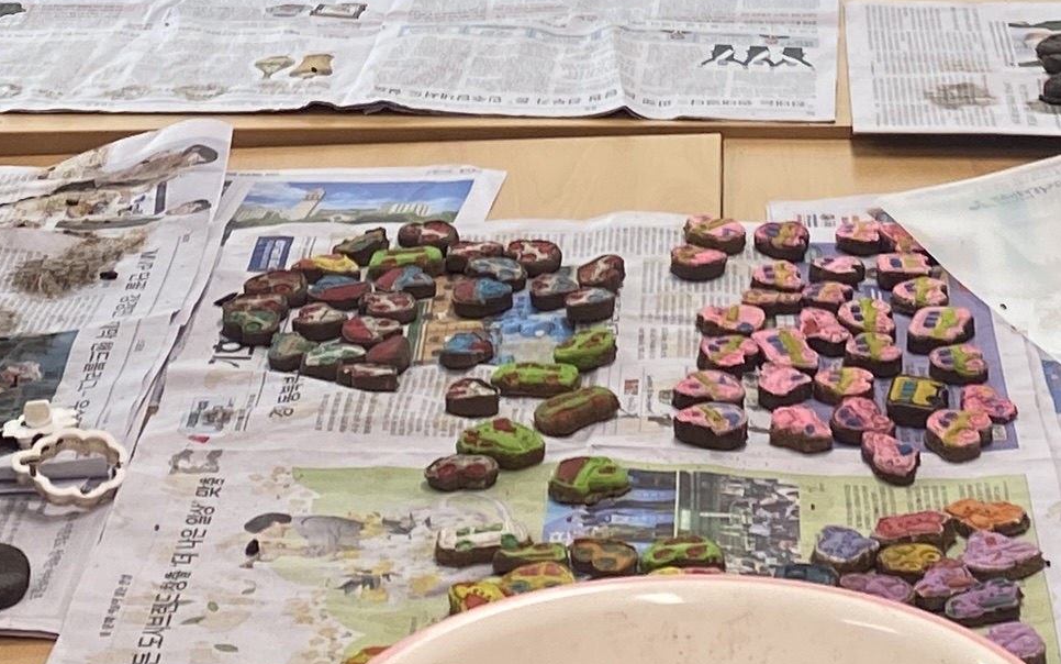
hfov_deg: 18.1
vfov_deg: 10.5
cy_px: -652
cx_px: 590
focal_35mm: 115
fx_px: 3326
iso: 40
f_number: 1.8
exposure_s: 1/120
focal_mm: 4.25
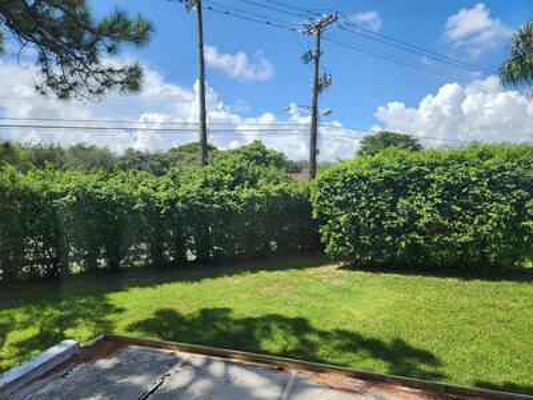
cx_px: 266
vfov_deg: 58.9
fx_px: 354
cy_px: 200
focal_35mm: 23
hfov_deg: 73.9
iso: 20
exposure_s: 1/705
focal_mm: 5.4
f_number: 1.8
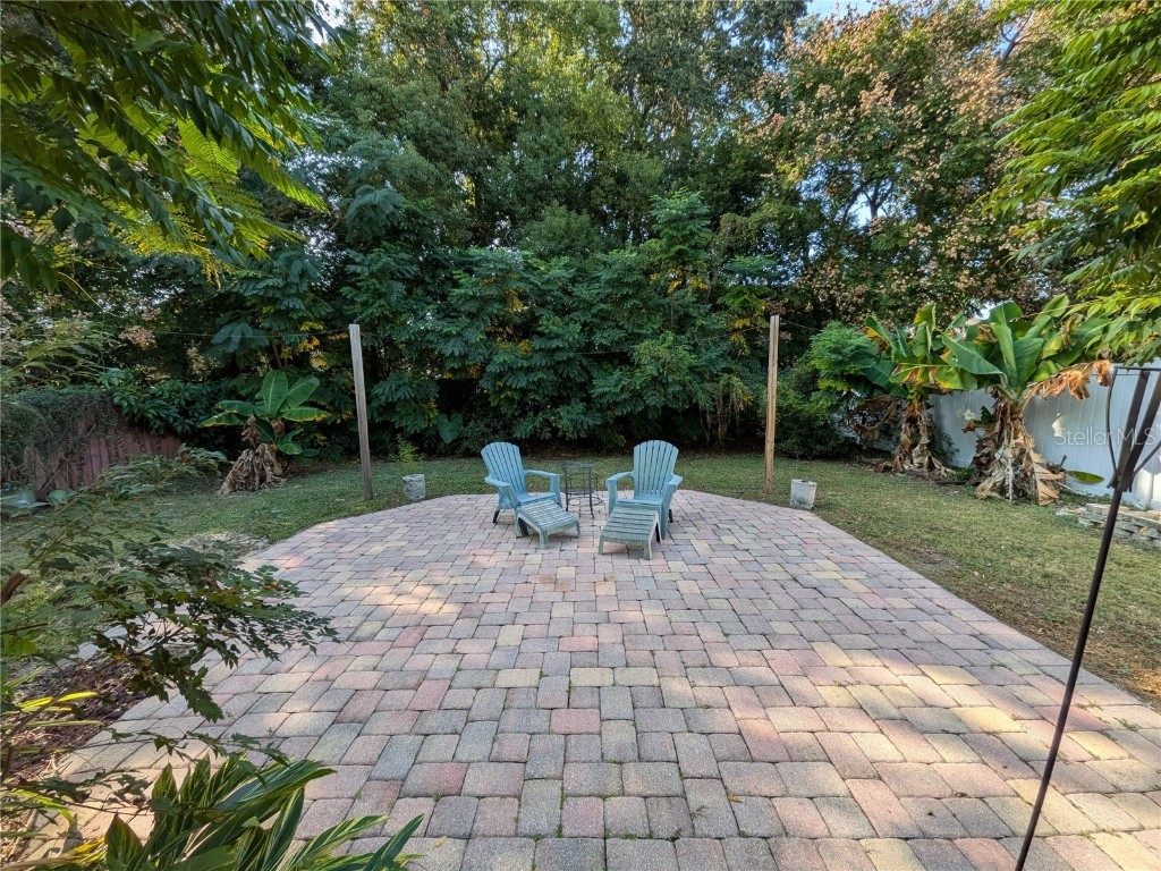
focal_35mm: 14
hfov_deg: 102.1
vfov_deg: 85.7
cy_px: 436
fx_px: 470
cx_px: 580
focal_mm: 1.85
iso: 53
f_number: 2.2
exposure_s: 1/474
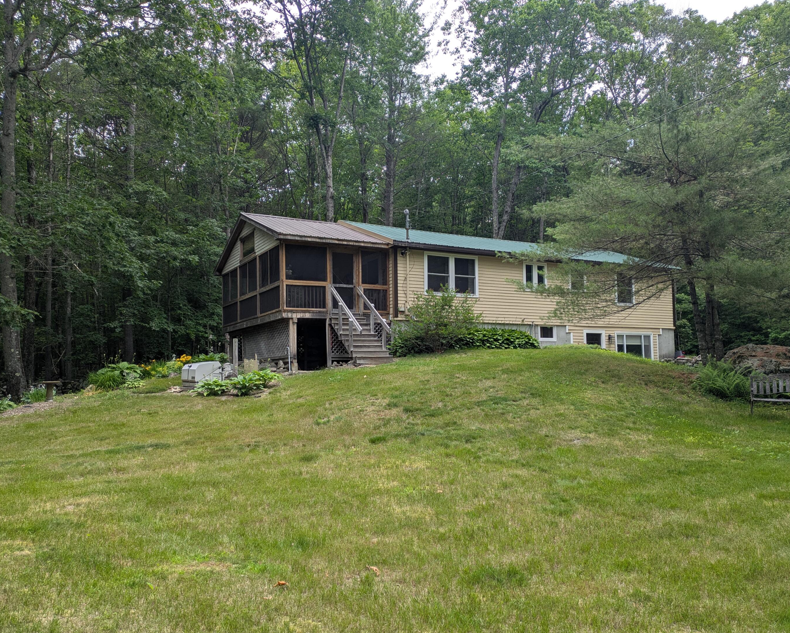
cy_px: 326
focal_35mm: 27
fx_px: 631
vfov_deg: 53.2
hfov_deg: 64.1
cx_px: 401
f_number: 1.89
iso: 36
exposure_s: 1/345
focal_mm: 5.43
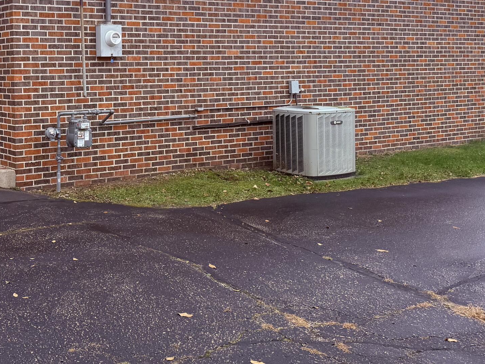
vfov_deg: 28.5
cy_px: 75
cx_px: 103
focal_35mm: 50
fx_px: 701
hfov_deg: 37.0
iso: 80
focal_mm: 6.76
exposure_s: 1/358
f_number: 1.78
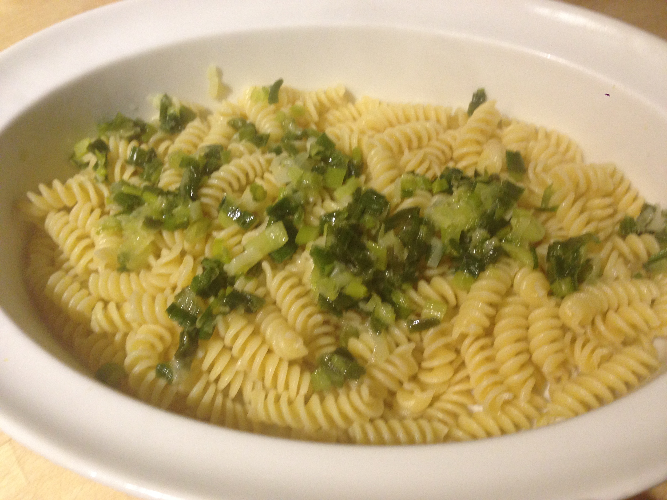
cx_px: 334
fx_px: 636
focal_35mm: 33
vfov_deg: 42.9
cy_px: 250
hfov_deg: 55.4
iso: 200
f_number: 2.4
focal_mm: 4.12
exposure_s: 1/20
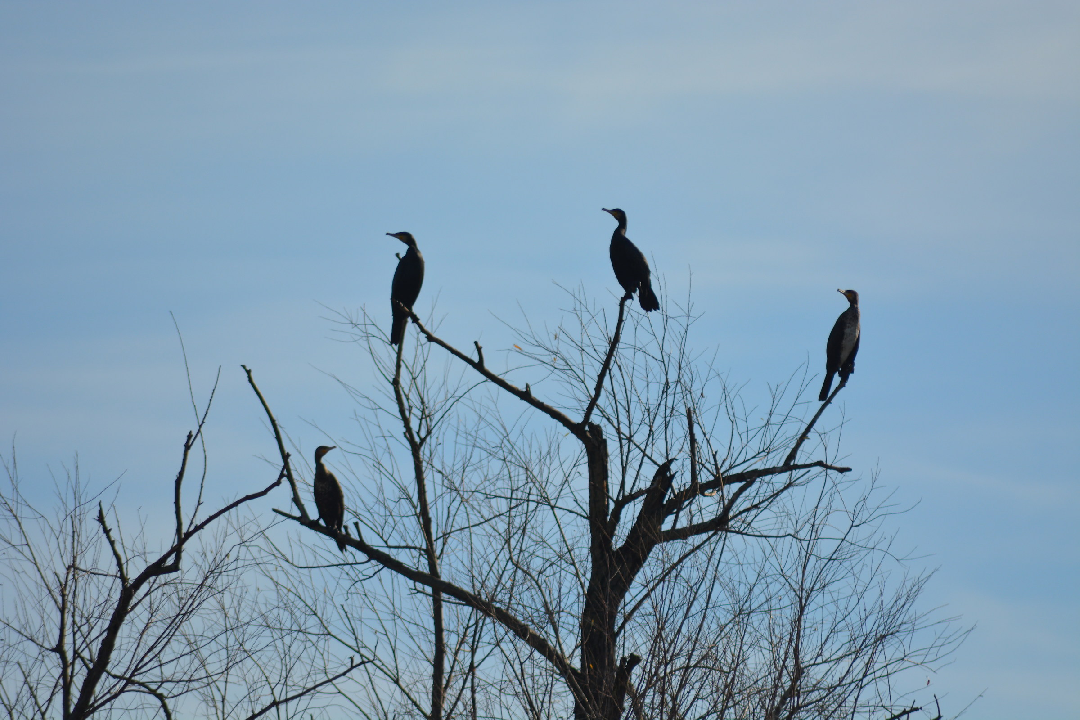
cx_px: 540
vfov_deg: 3.1
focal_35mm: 450
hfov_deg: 4.6
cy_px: 360
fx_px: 13499
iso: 250
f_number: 5.6
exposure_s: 1/2000
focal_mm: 300
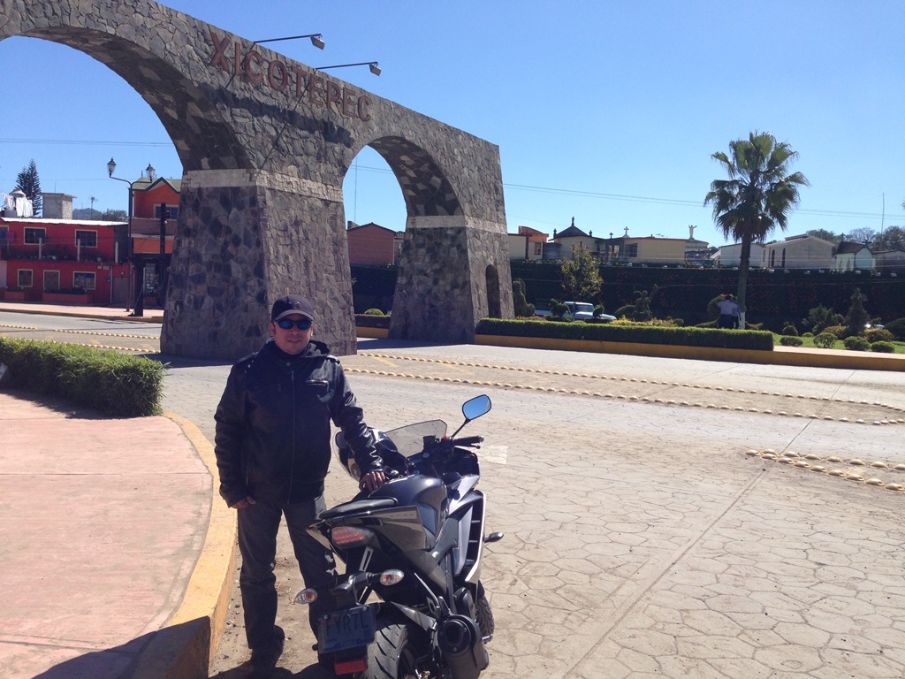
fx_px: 863
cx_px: 452
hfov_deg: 55.4
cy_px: 340
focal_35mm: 33
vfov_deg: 42.9
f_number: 2.4
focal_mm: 4.12
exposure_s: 1/1595
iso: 50
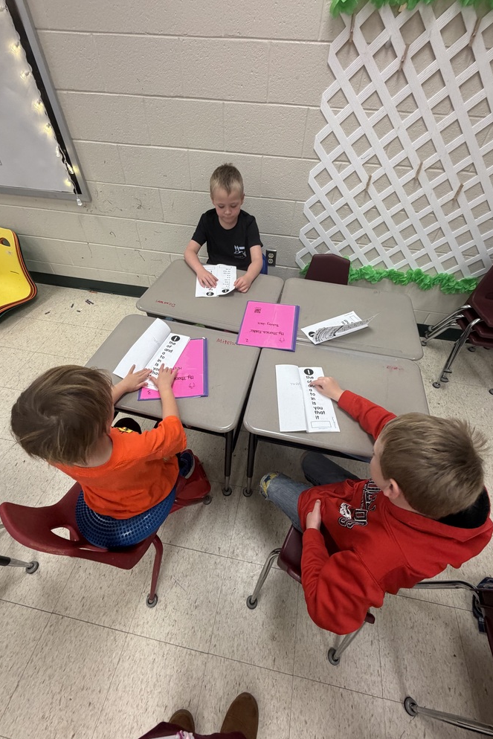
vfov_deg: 100.4
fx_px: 308
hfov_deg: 77.3
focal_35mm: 15
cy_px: 377
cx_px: 246
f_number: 2.2
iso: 320
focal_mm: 2.22
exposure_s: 1/120
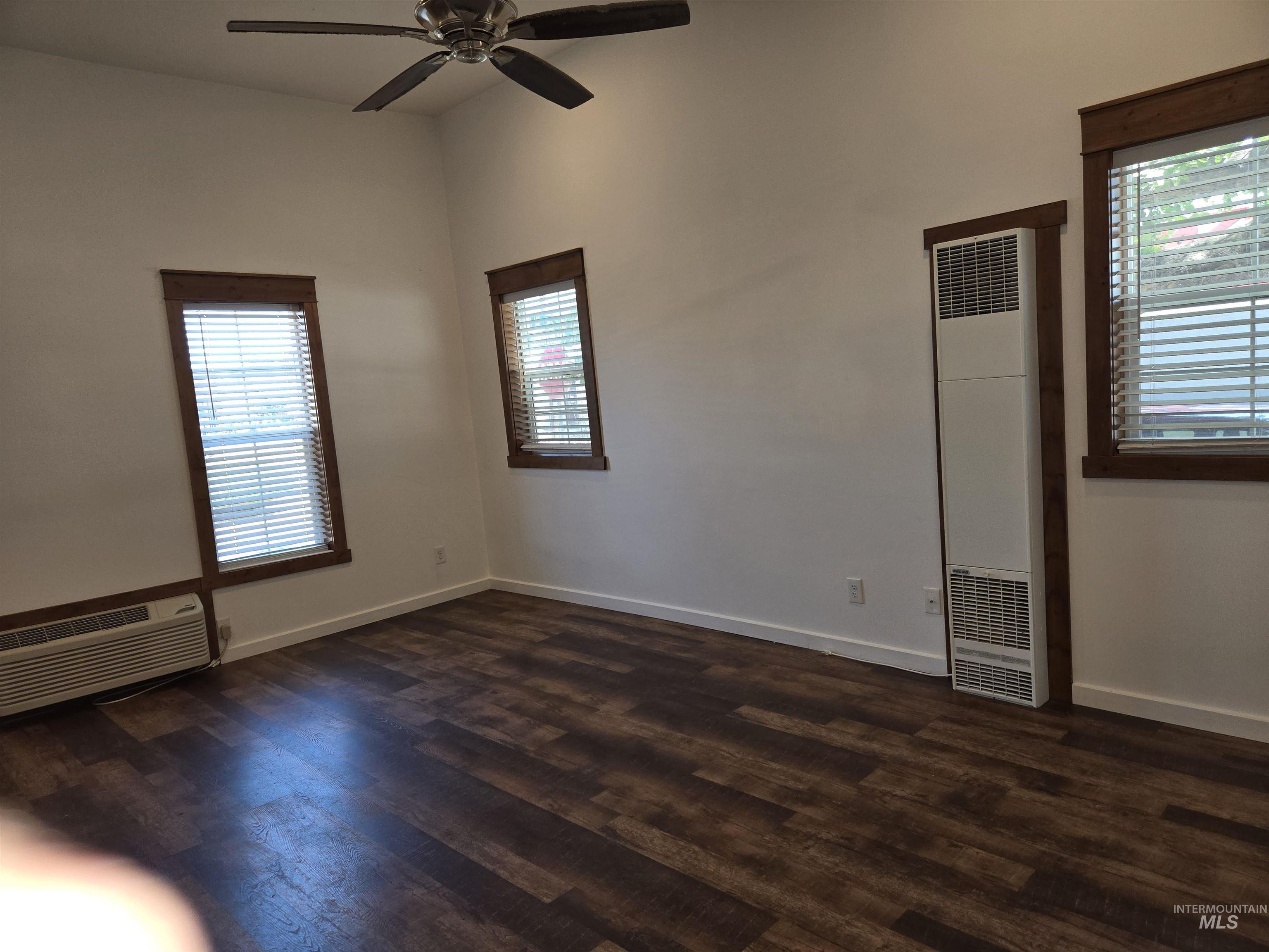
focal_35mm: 23
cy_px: 476
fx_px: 843
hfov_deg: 73.9
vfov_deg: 58.9
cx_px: 634
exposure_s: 1/60
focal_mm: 5.4
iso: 40
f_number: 1.8
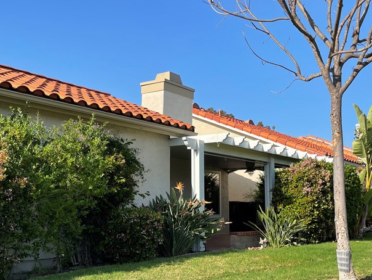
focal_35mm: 44
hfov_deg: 42.9
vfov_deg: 32.8
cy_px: 159
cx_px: 181
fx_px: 473
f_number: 1.6
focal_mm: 4.2
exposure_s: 1/2304
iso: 32
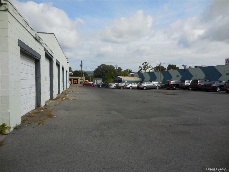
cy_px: 86
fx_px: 165
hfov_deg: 69.4
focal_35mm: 25
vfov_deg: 54.9
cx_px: 114
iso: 125
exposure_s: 1/2000
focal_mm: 4.5
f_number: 3.3
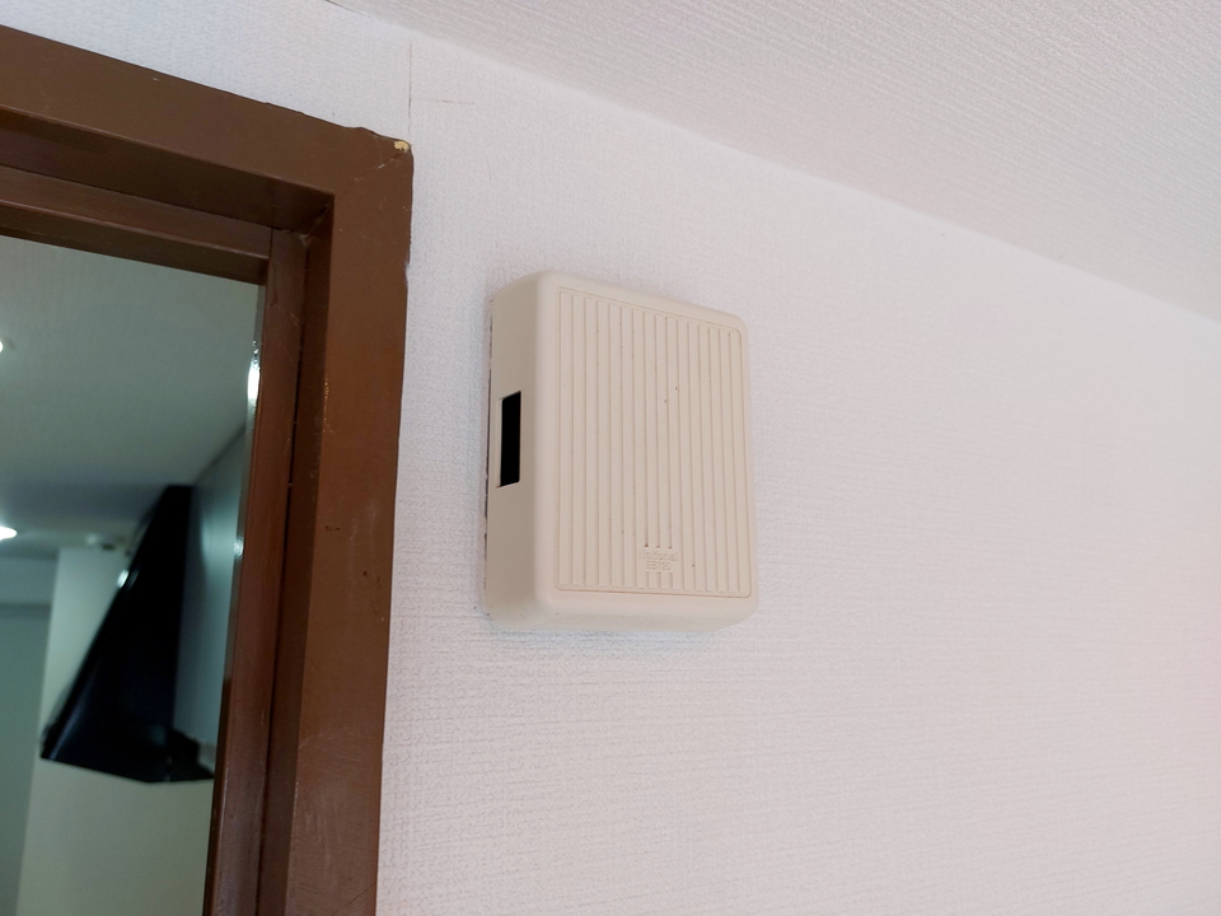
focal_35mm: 24
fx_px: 847
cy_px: 458
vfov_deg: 56.8
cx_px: 610
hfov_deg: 71.6
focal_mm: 5.23
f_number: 1.8
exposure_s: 1/24
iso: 32
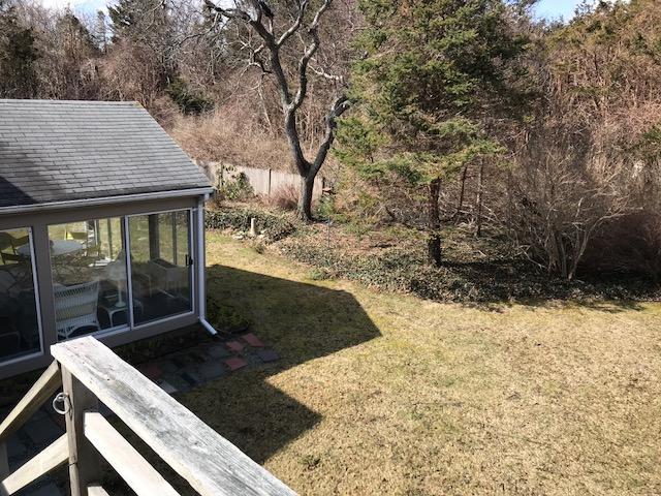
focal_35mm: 28
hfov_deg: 63.4
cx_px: 330
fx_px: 535
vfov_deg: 49.7
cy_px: 248
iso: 20
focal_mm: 3.99
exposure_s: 1/1227
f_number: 1.8
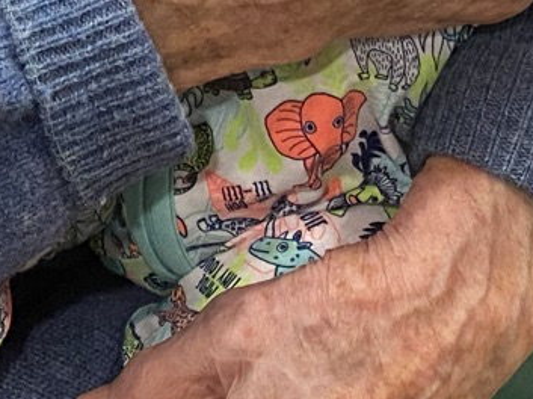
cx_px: 18
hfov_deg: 12.9
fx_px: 2323
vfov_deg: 8.9
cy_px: -556
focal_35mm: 151
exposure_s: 1/50
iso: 250
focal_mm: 4.25
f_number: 1.8
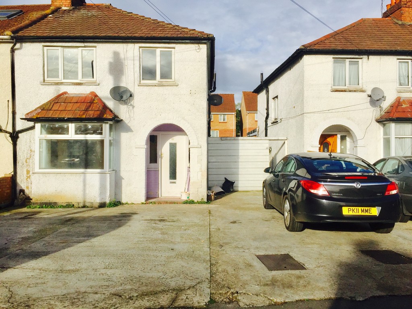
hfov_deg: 61.7
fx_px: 345
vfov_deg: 48.2
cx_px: 206
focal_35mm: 29
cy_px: 154
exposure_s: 1/4950
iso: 32
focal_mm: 4.15
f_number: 2.2
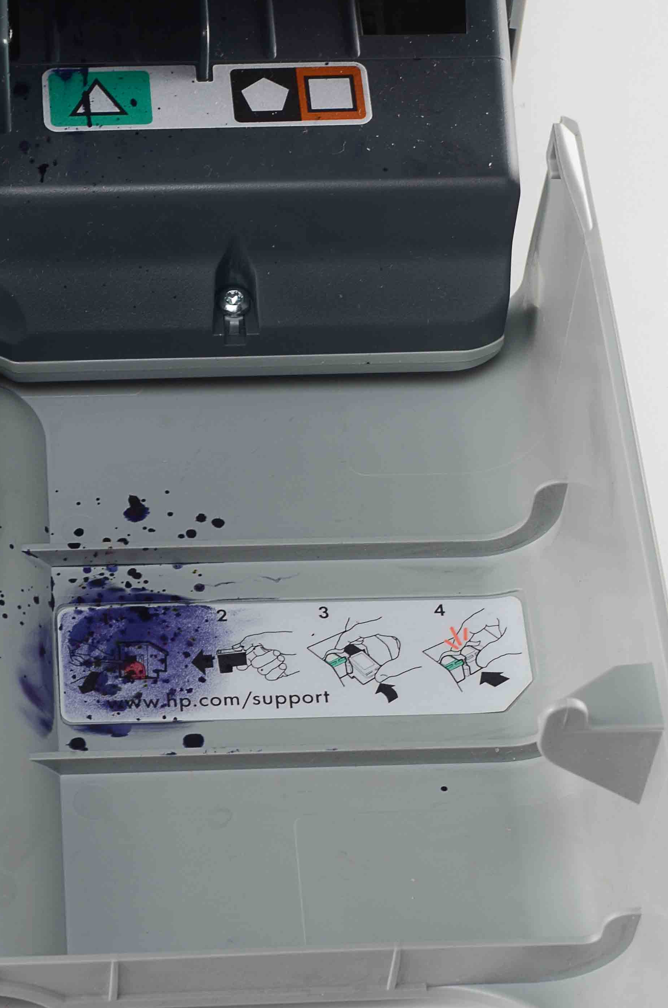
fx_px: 3324
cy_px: 337
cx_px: 263
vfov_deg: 17.2
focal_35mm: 119
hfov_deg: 11.5
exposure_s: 1/80
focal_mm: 45
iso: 100
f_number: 13
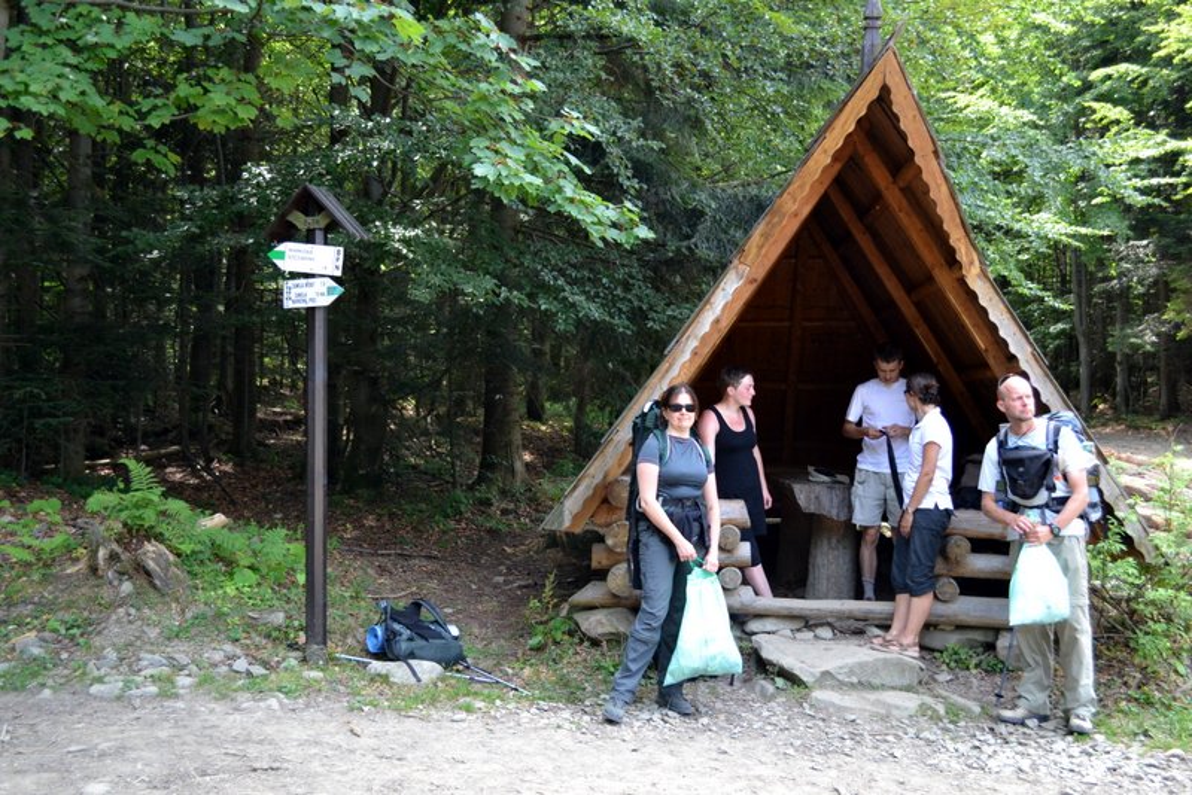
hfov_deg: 53.1
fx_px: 1192
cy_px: 398
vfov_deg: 36.9
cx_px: 596
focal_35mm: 36
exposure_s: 1/80
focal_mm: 24
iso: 400
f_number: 4.5
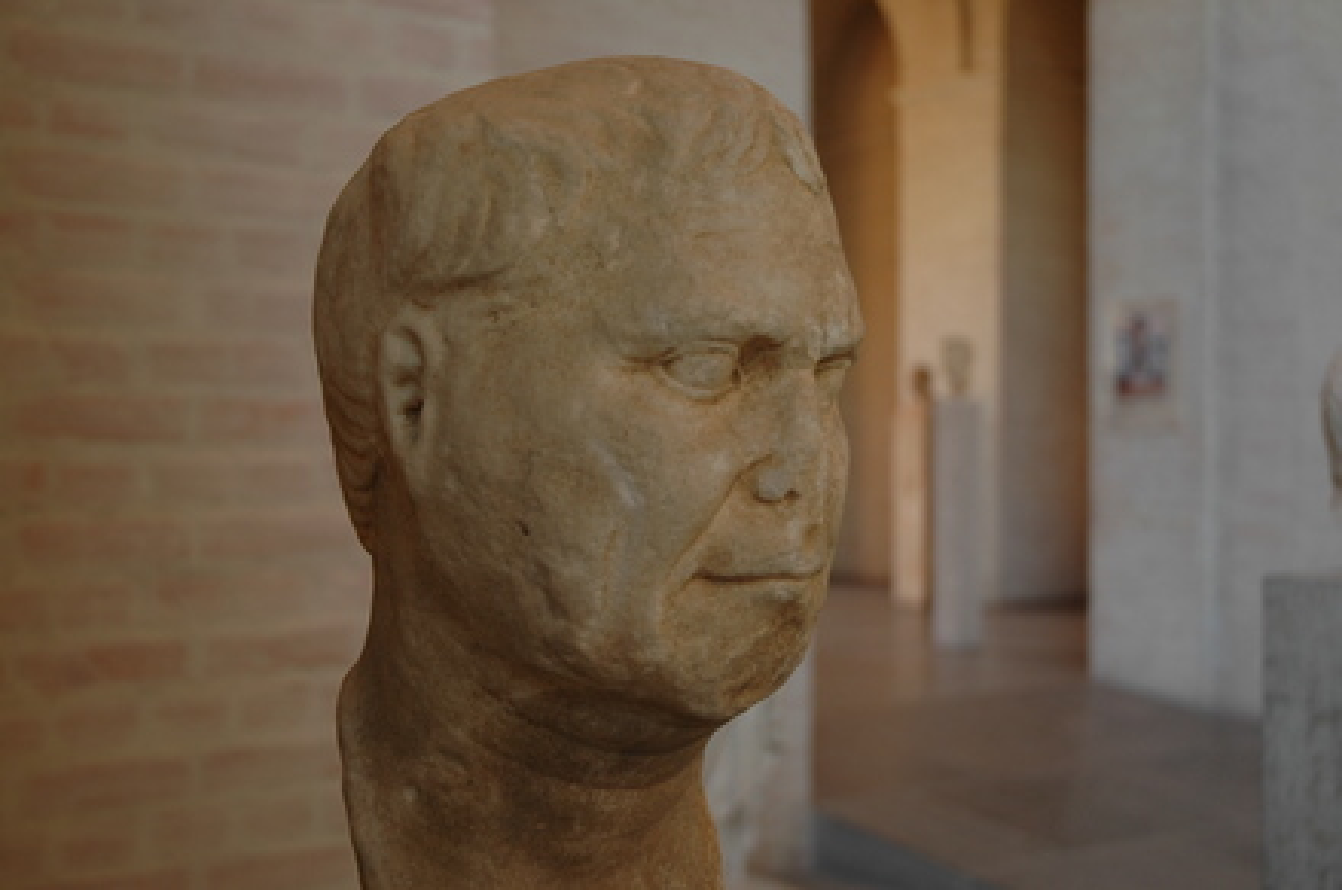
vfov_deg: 26.4
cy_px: 445
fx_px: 1898
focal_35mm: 51
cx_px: 671
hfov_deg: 38.9
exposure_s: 1/13
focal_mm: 34
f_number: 4.2
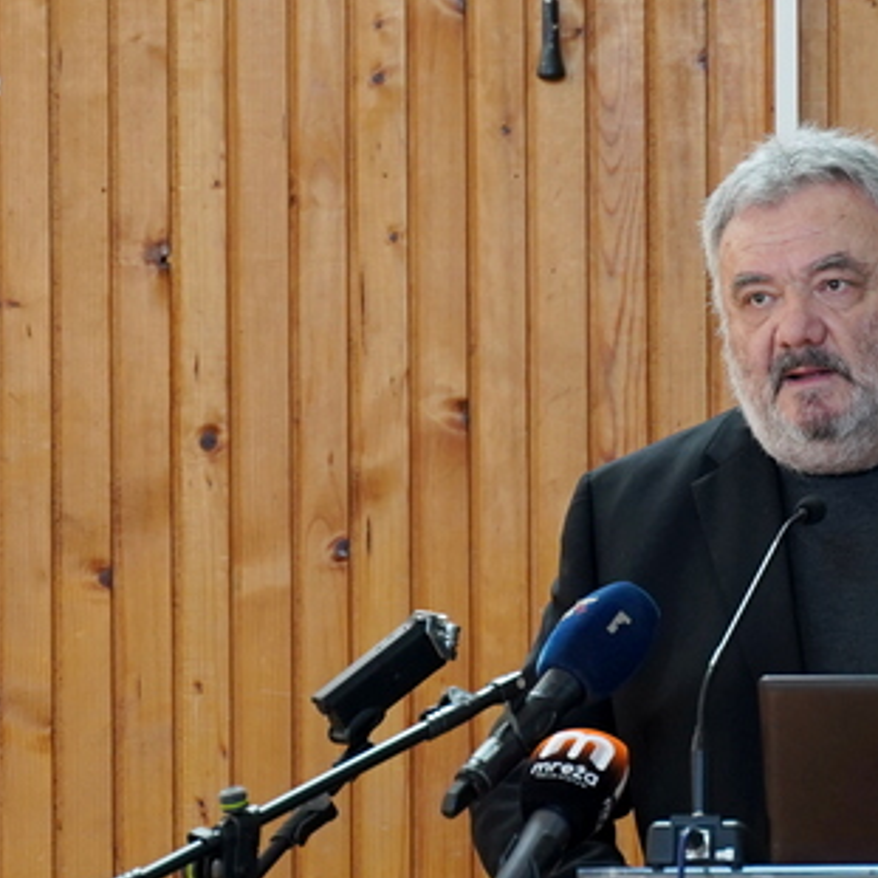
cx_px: 587
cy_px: 755
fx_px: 4821
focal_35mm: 168
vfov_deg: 10.4
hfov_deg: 10.4
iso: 1000
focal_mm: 75
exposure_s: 1/320
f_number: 2.8
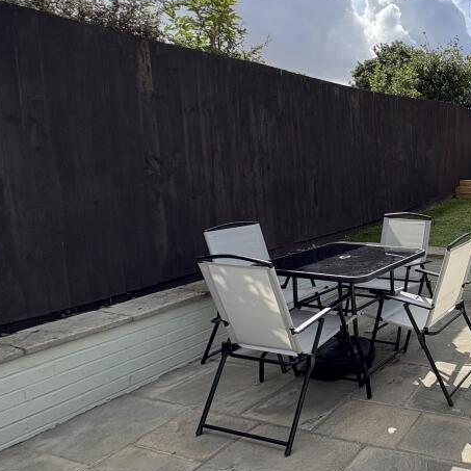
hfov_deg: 45.3
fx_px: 431
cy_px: 209
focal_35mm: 28
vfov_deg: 57.2
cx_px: 501
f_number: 2.2
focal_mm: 2.22
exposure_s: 1/956
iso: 40
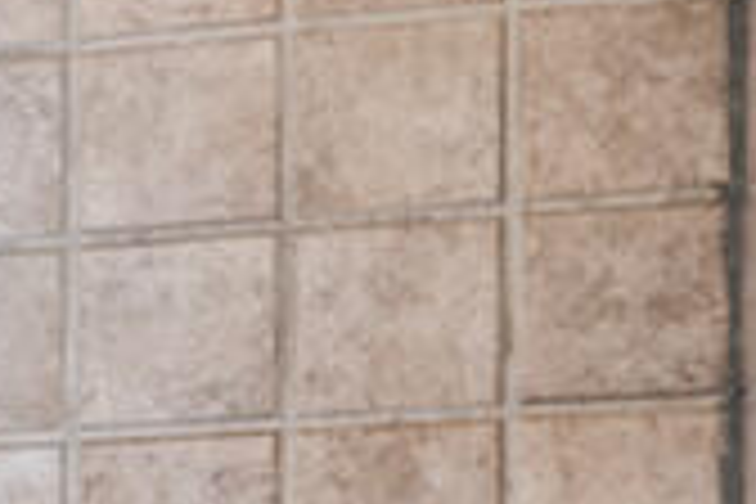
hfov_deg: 10.4
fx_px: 3297
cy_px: 1012
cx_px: -1323
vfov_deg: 8.3
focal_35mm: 157
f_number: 8
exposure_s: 1/3
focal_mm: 22
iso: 200
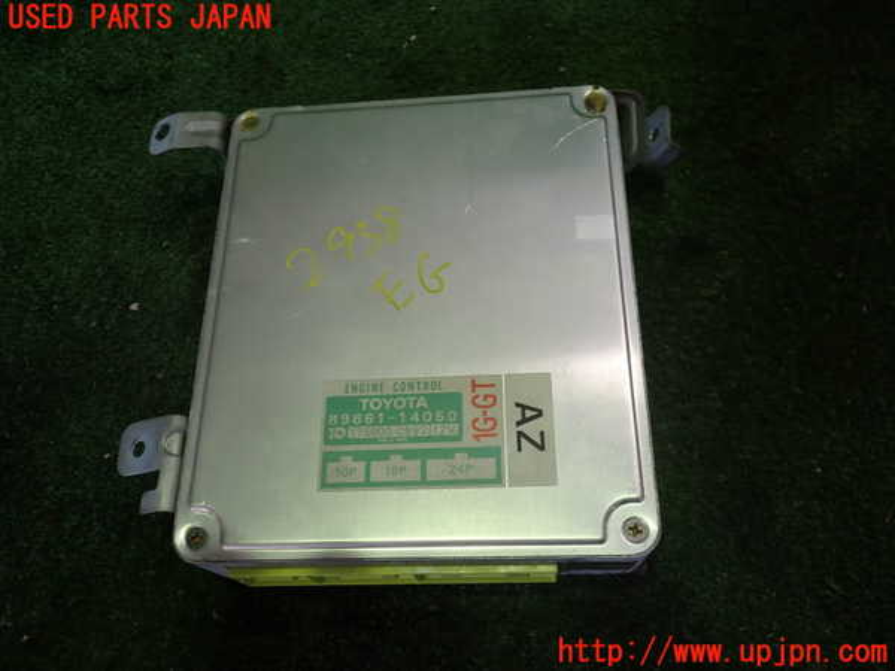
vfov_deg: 46.8
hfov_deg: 60.0
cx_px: 448
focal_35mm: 30
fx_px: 776
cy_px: 336
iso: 200
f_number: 2.3
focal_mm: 5.4
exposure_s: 1/50
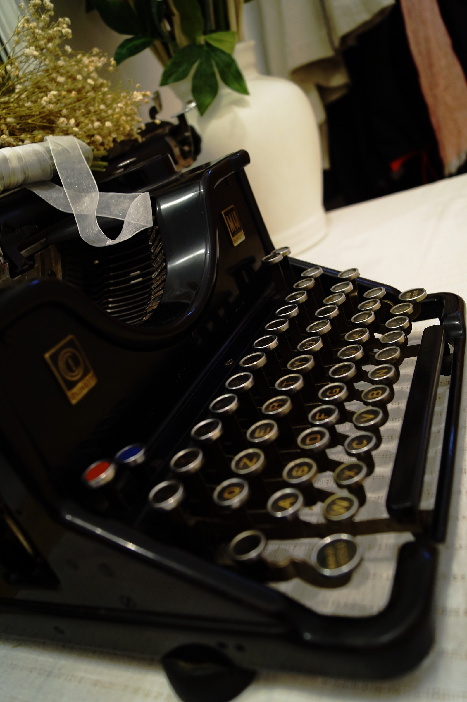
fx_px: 584
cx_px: 234
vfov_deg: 62.0
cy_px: 351
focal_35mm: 30
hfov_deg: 43.6
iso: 400
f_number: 3.5
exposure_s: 1/8
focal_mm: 20
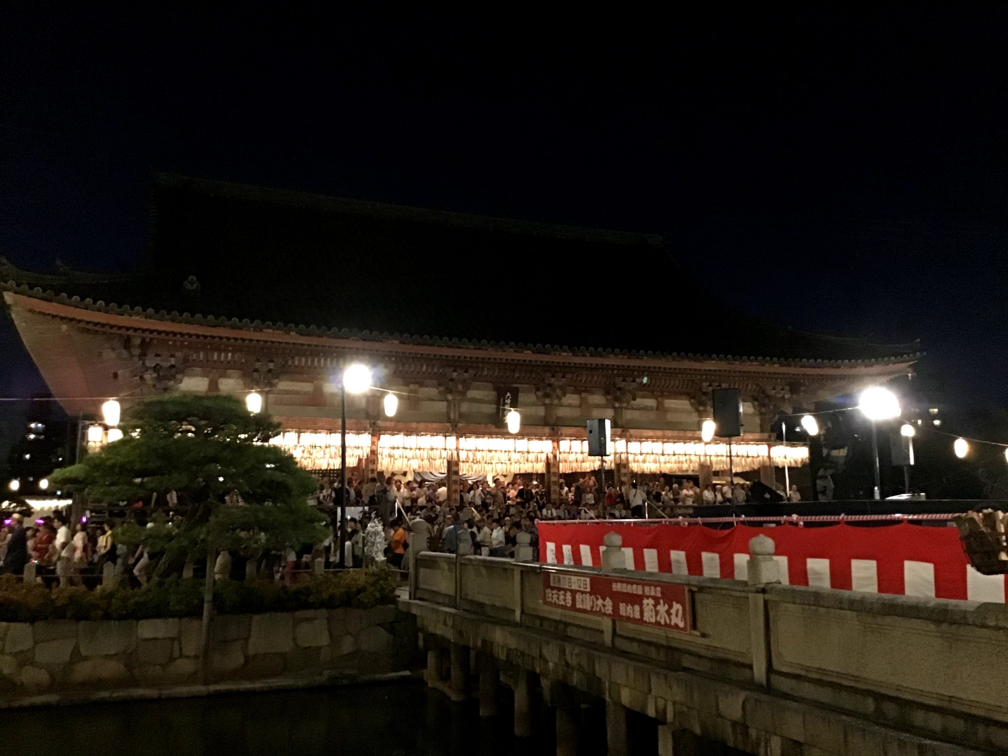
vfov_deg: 45.4
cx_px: 504
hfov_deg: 58.4
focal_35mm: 31
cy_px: 378
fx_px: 903
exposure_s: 1/15
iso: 640
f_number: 2.4
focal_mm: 3.3
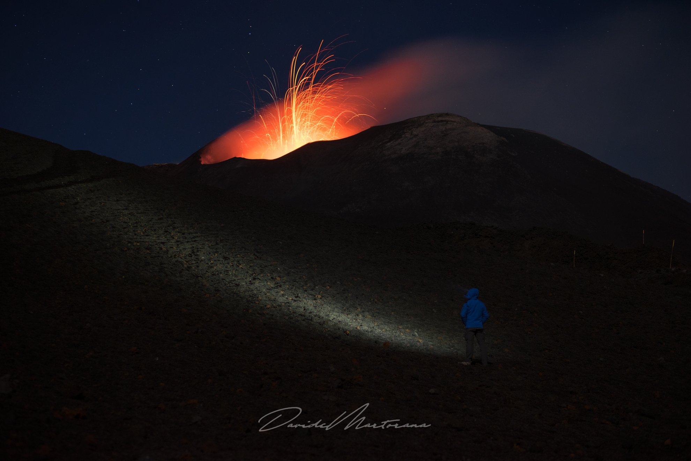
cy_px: 230
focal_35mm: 85
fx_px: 1631
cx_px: 346
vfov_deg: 16.1
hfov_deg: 23.9
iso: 500
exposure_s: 3.2
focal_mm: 85
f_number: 2.8
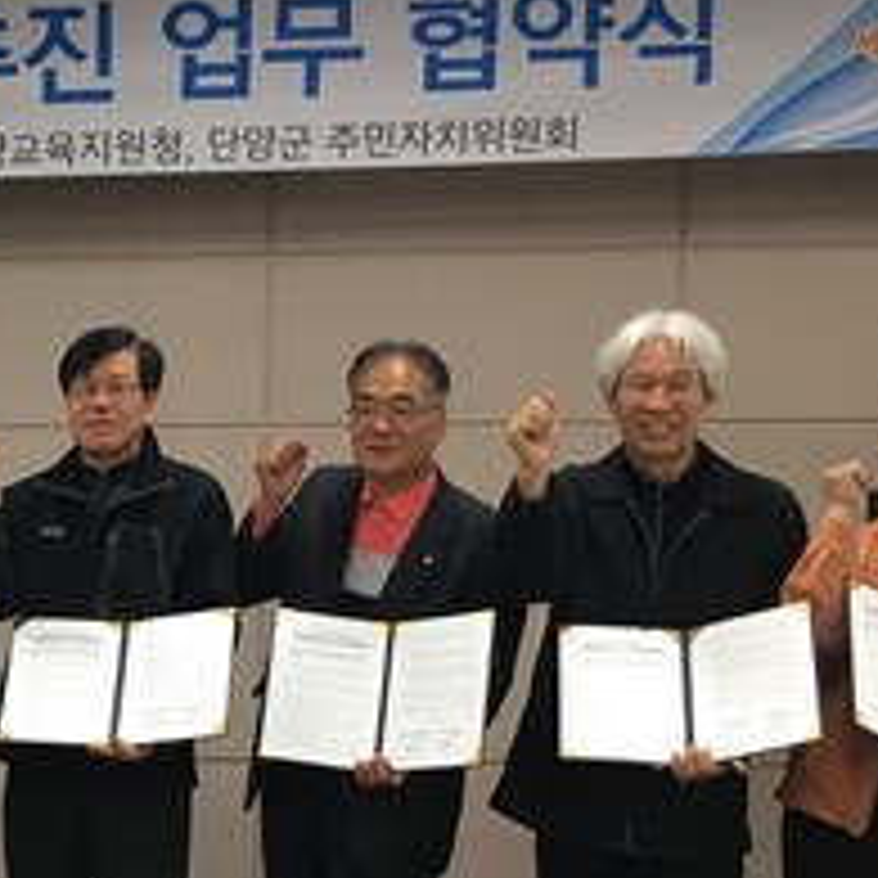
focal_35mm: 79
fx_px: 2267
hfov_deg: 20.3
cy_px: 666
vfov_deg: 21.7
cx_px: -221
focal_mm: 4.15
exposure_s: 1/30
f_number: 2.2
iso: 50
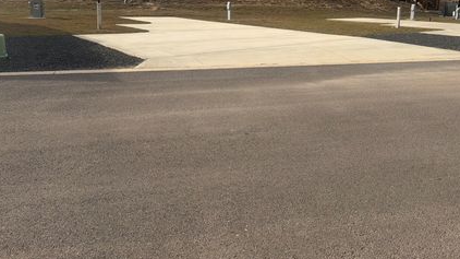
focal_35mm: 31
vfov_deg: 36.7
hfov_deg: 62.6
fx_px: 378
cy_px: 58
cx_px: 249
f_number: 1.78
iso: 80
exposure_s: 1/6173
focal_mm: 6.76
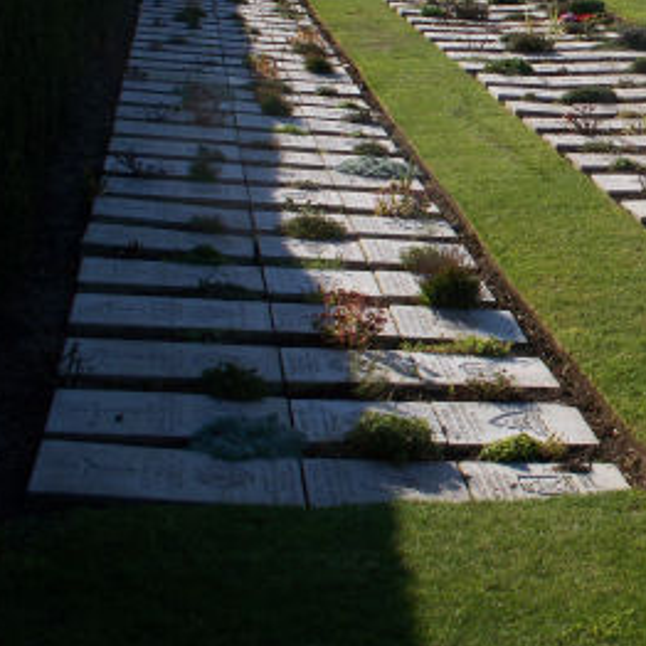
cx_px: 705
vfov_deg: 23.2
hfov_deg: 22.4
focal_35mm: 73
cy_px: 99
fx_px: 1541
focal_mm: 7.54
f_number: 5
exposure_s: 1/400
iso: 64
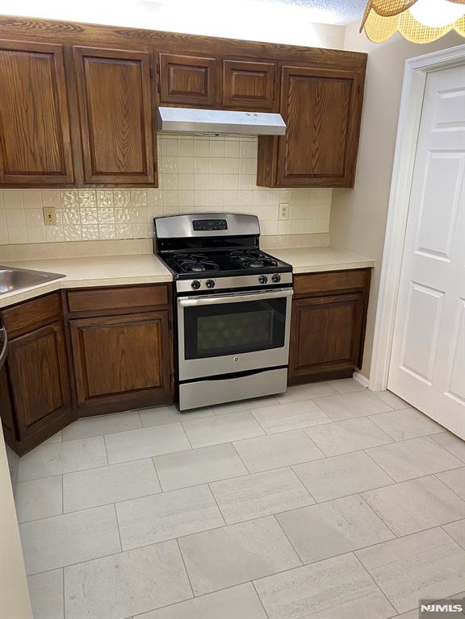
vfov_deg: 67.3
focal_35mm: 26
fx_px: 466
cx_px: 232
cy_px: 310
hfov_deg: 53.1
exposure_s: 1/60
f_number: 1.8
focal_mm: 4.25
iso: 160
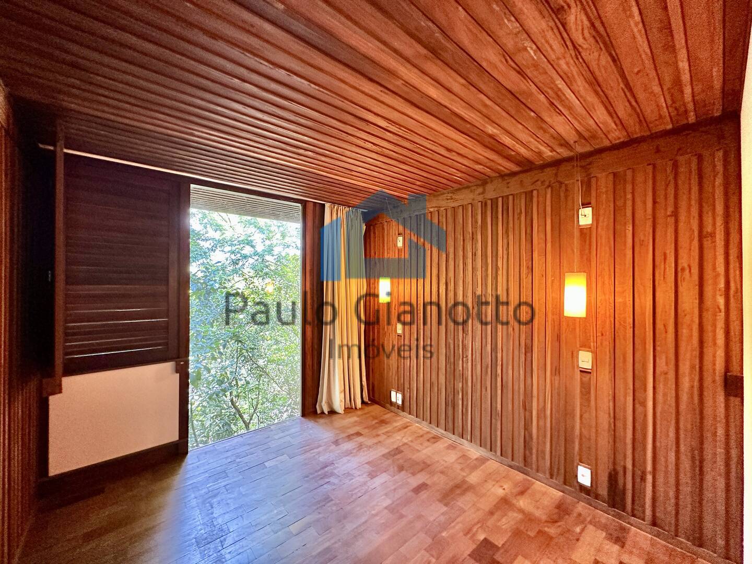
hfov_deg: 102.1
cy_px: 282
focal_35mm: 14
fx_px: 304
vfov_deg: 85.7
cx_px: 376
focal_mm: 2.22
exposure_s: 1/60
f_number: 2.2
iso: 320
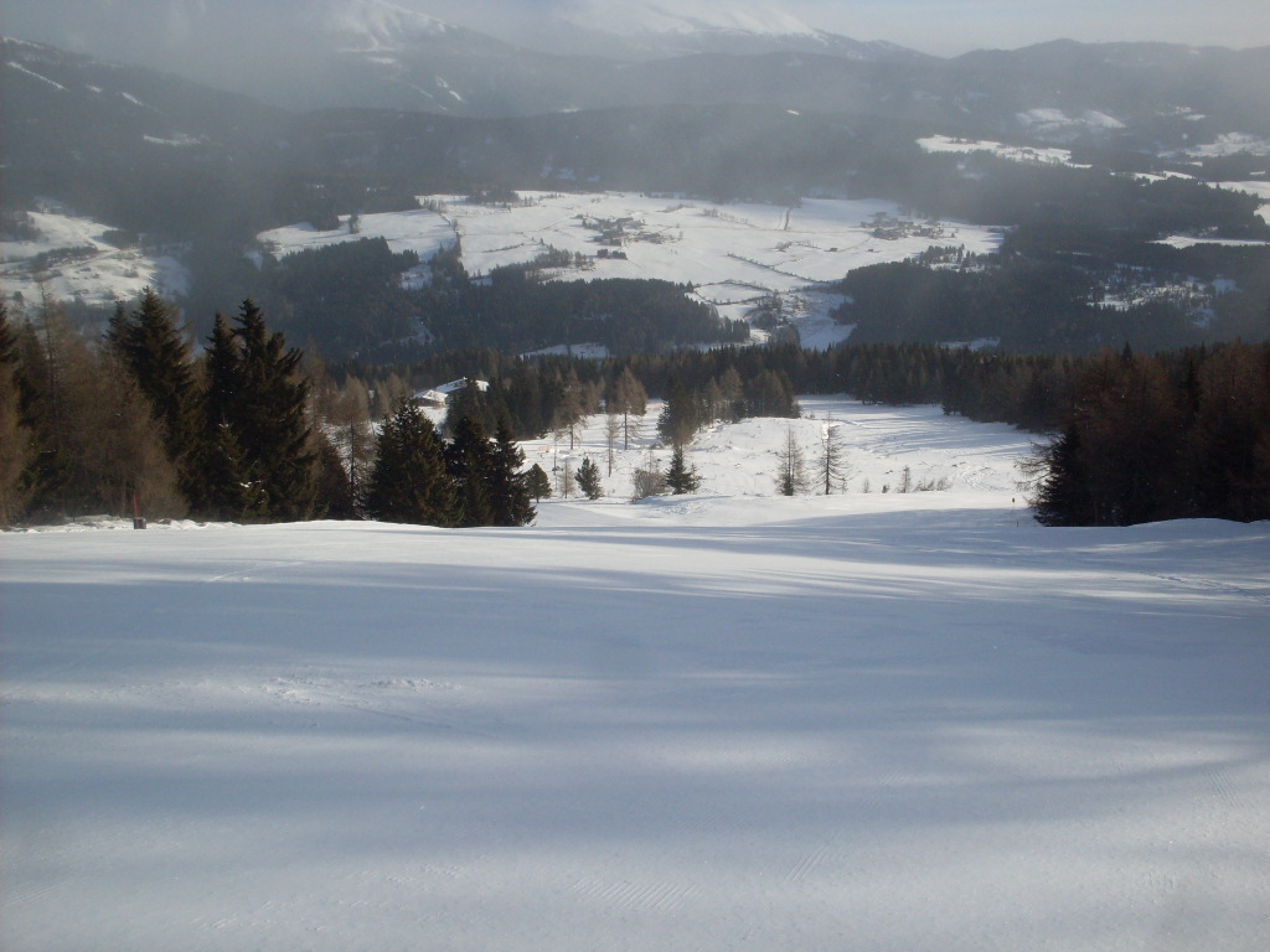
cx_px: 635
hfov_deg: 49.0
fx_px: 1394
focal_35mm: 38
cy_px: 476
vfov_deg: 37.7
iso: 80
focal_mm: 6.3
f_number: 8.4
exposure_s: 1/350
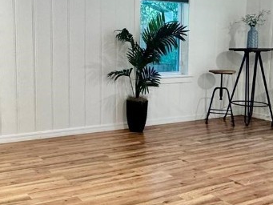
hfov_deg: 42.5
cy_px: 78
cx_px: 50
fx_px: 331
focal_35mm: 42
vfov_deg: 34.2
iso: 320
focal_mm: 2.22
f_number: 2.2
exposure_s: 1/60
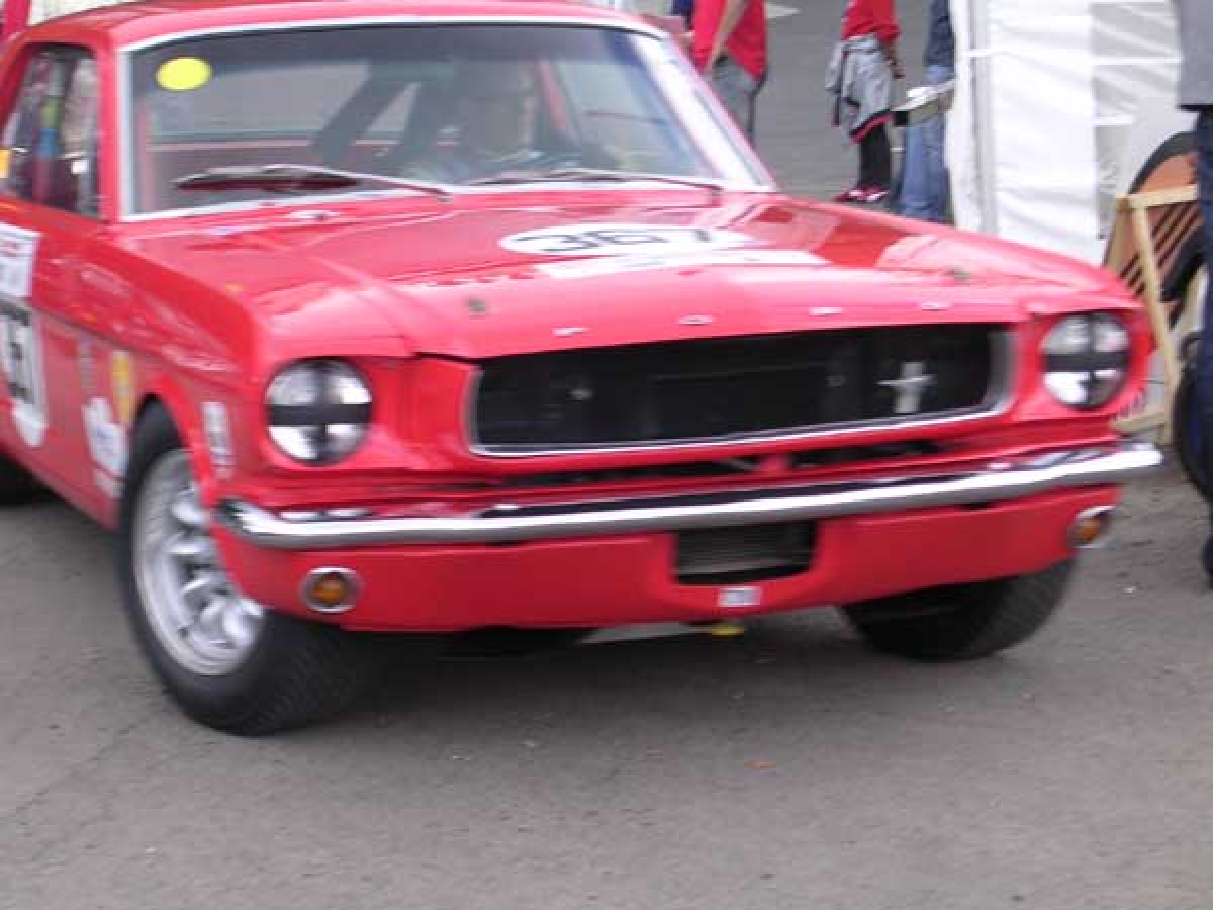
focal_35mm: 105
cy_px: 455
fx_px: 3679
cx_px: 606
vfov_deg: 14.1
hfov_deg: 18.7
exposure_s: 1/70
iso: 100
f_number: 4.6
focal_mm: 15.9
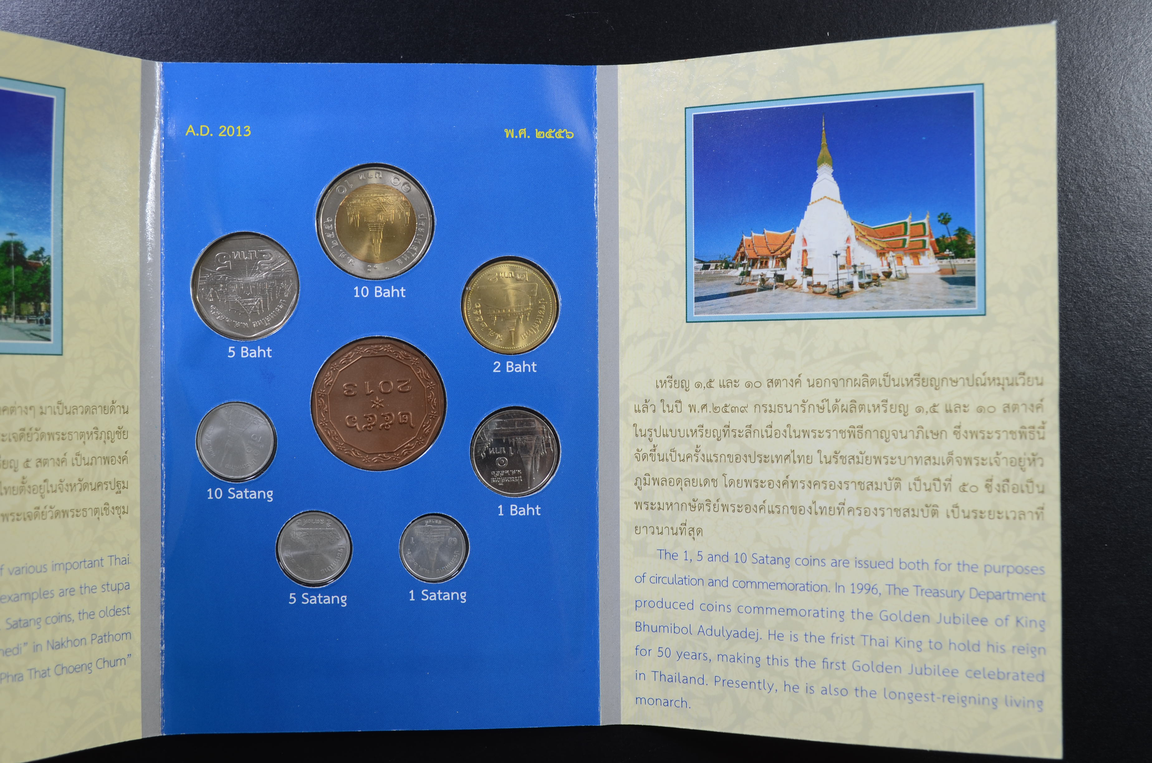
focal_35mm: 52
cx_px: 576
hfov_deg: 37.9
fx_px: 1677
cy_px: 382
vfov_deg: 25.6
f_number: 8
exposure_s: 1
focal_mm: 35
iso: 100
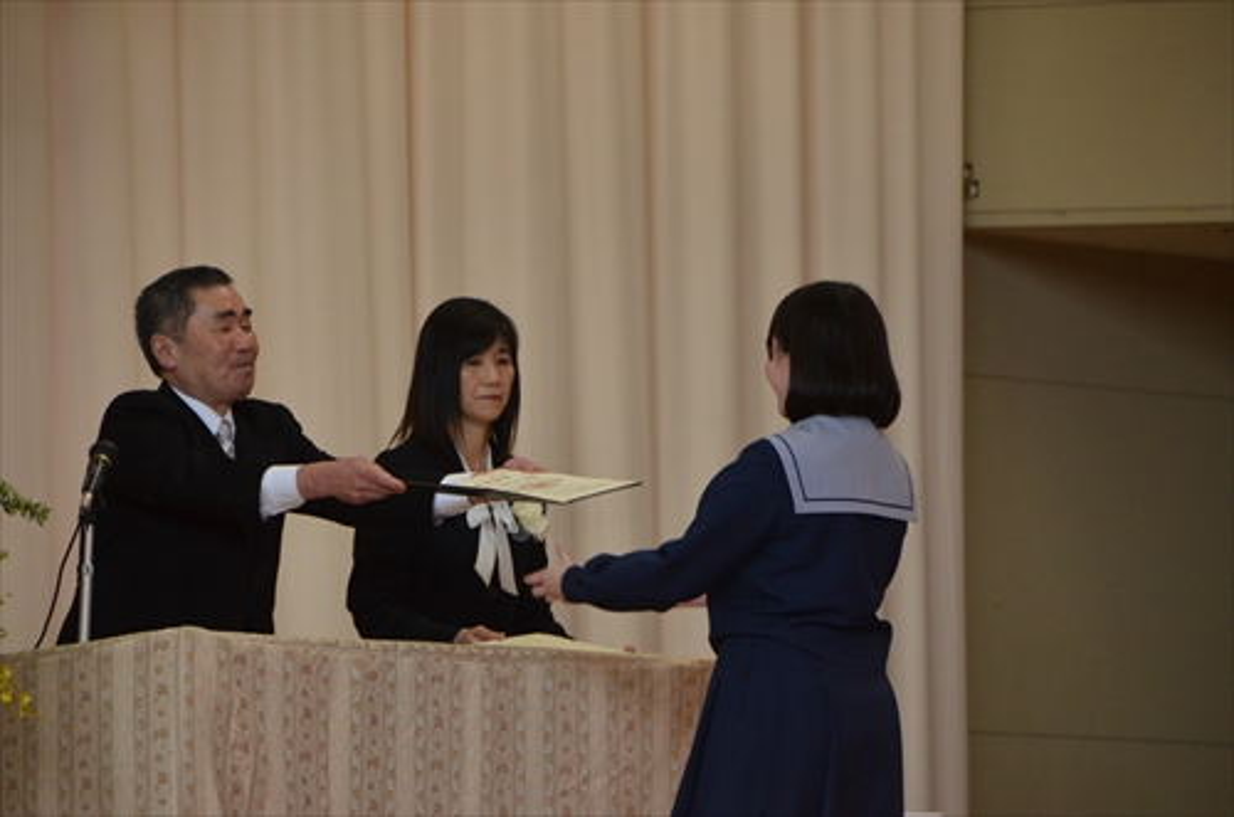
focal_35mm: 300
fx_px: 10260
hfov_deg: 6.9
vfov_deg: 4.6
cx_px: 617
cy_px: 408
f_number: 5.6
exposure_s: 1/200
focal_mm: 200
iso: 1600
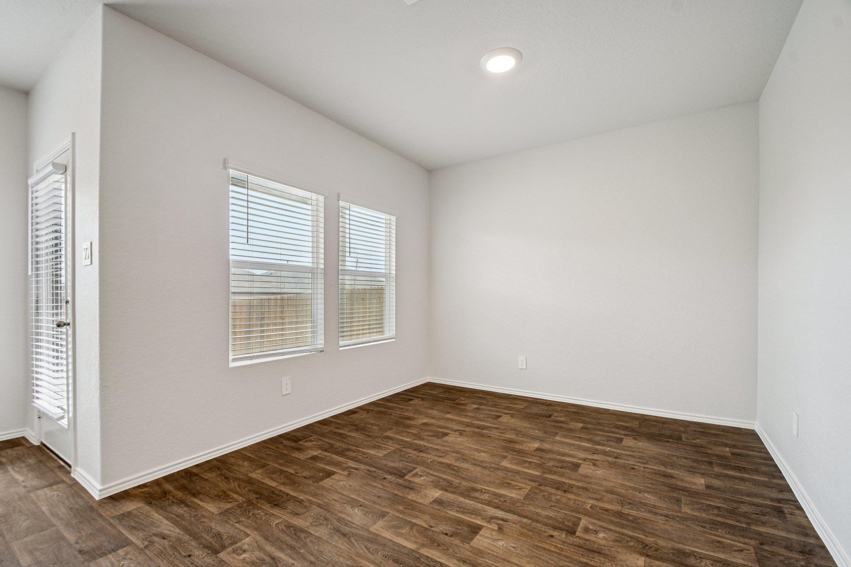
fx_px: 355
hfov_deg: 100.4
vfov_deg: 77.3
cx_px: 426
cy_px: 284
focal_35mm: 15
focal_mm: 10
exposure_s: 1/15
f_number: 8
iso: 400
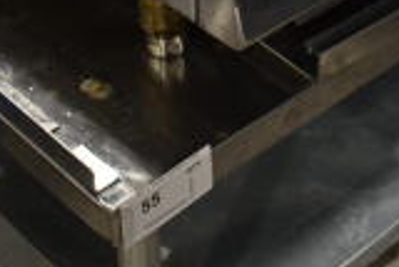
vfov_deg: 12.4
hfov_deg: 19.7
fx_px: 1143
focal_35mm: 103
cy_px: -182
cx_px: 294
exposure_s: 1/30
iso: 360
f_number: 3.5
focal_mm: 18
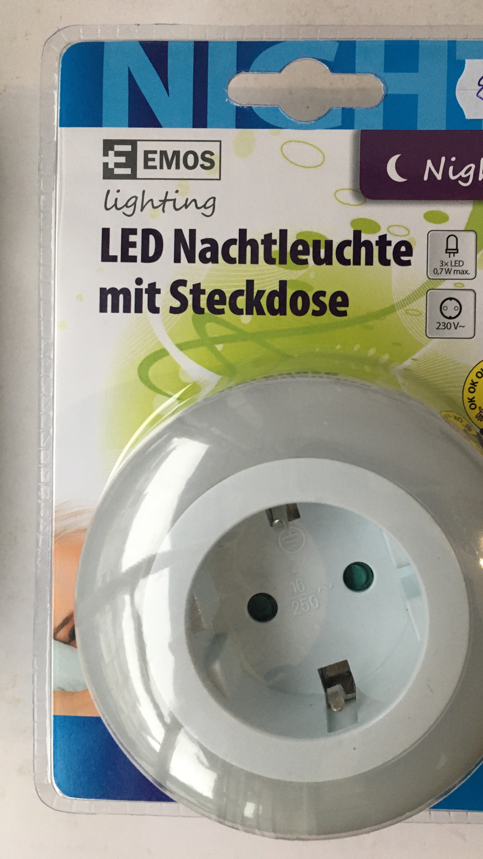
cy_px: 430
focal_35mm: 32
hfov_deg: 36.3
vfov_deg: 61.0
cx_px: 321
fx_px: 729
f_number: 2.2
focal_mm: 4.15
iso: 160
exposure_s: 1/33
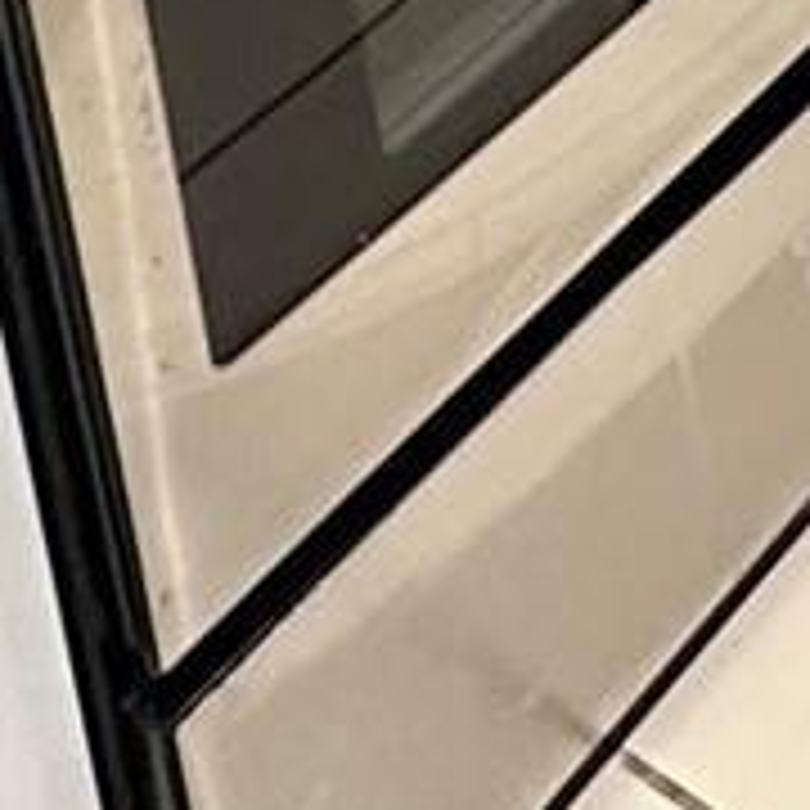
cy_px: -1832
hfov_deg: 12.5
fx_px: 2912
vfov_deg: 10.0
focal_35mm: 110
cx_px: 1930
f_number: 2.2
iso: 200
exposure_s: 1/60
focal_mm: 2.22
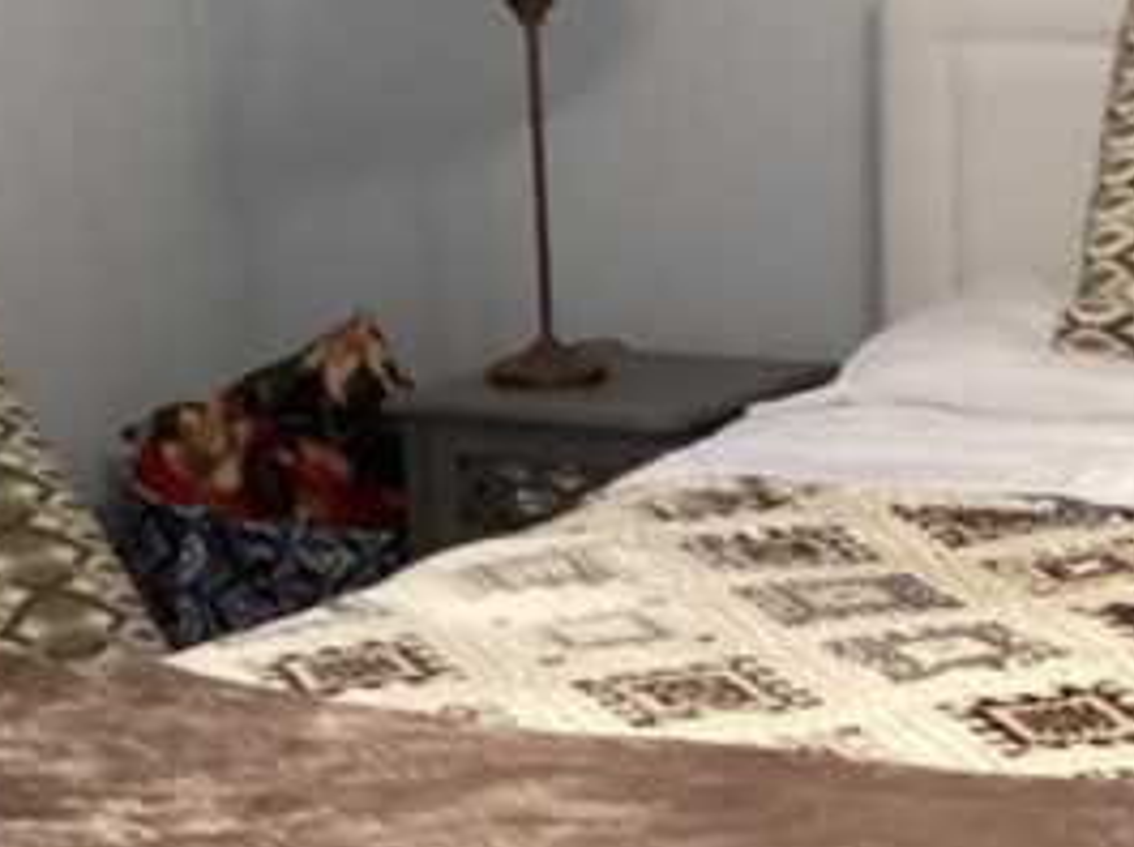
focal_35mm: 120
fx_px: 3926
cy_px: 573
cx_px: 1237
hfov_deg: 16.0
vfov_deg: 12.3
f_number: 2.4
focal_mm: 3.3
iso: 320
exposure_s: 1/40
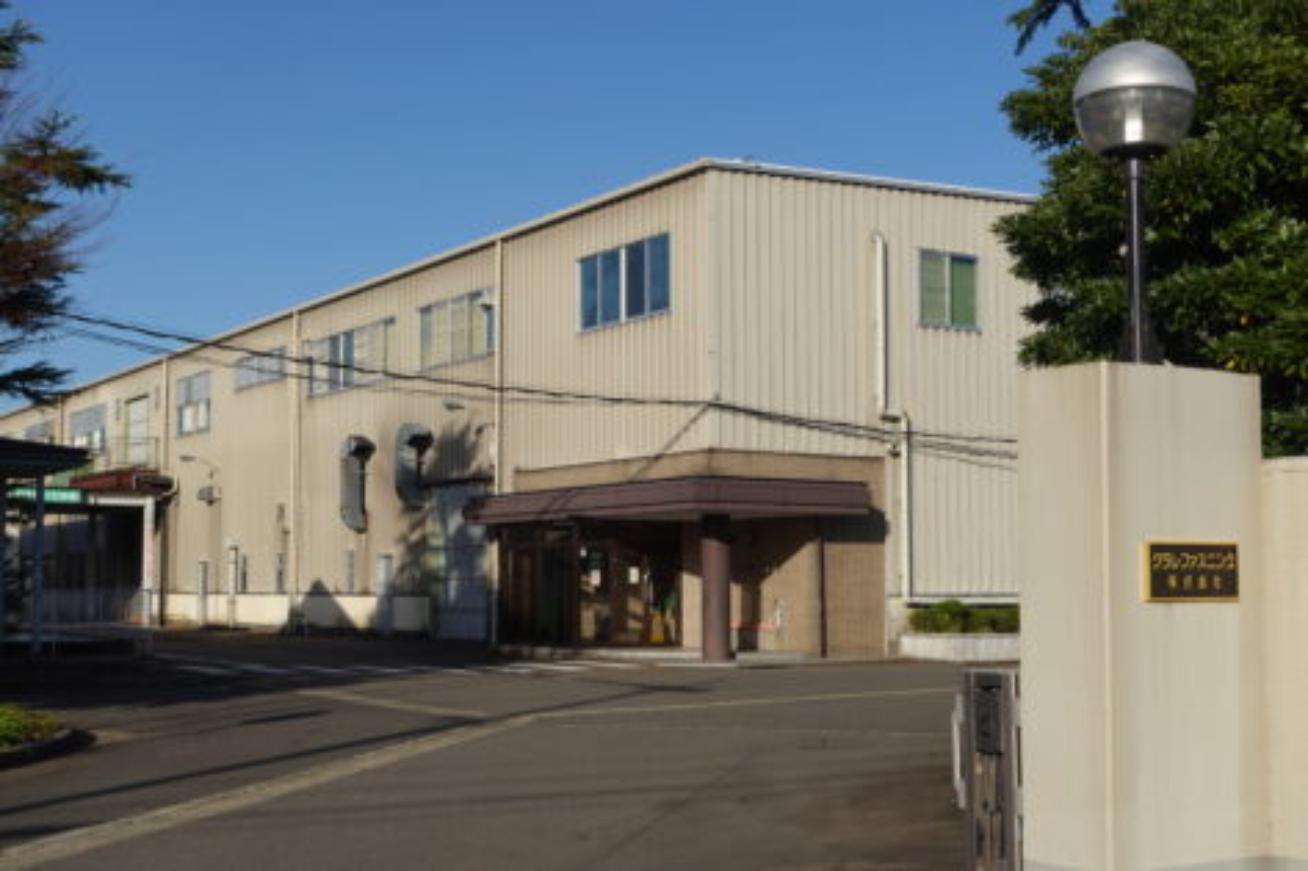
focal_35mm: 49
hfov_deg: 40.4
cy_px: 436
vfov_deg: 27.5
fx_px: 1780
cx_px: 654
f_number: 5.6
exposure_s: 1/100
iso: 125
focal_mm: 18.4
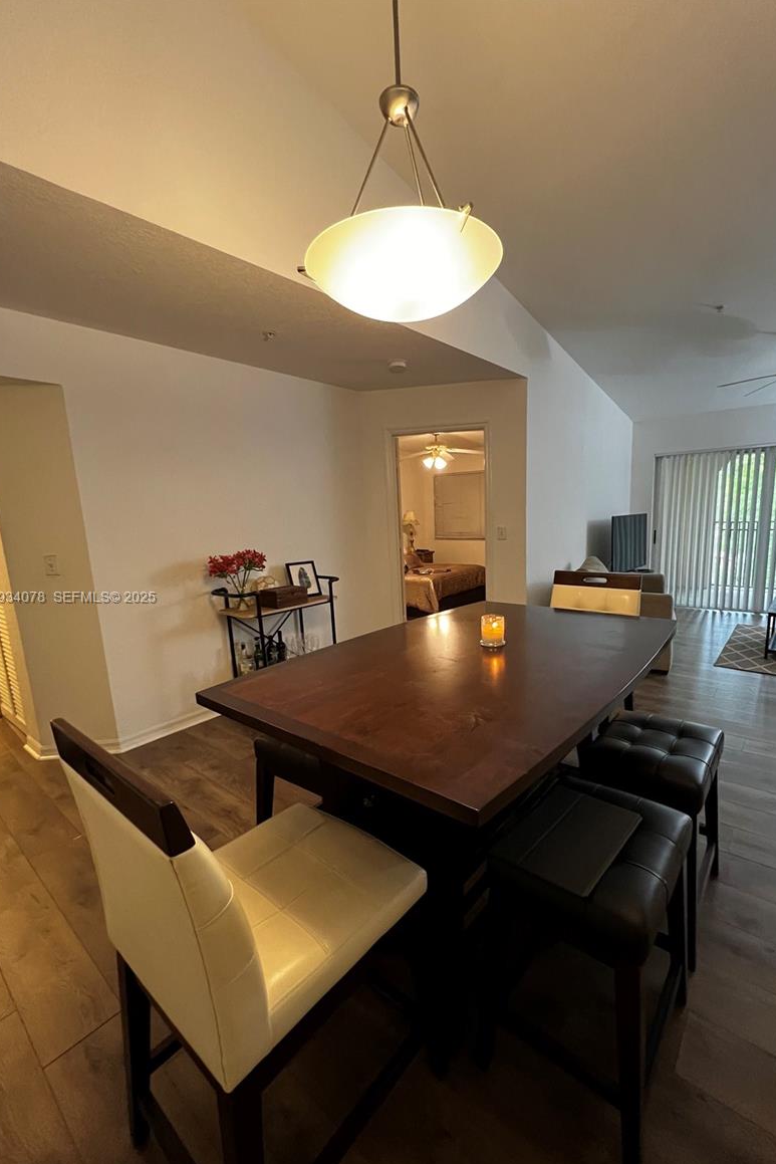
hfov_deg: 81.0
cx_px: 422
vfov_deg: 104.2
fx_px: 452
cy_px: 599
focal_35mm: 14
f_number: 1.8
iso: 640
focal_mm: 1.57
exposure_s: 1/60
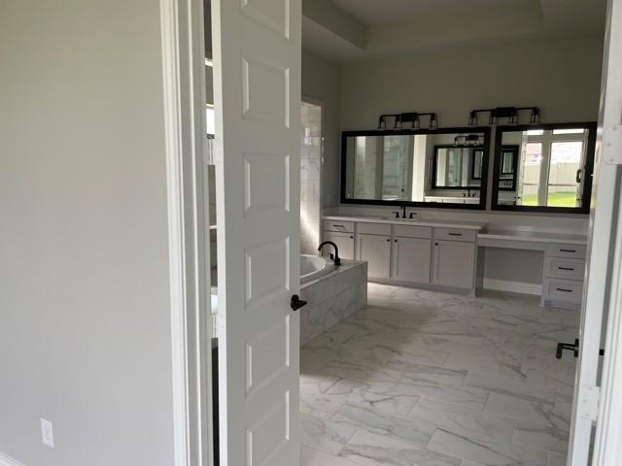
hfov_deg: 67.3
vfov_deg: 53.1
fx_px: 467
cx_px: 311
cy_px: 233
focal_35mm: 26
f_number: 1.6
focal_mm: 4.2
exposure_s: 1/121
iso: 40
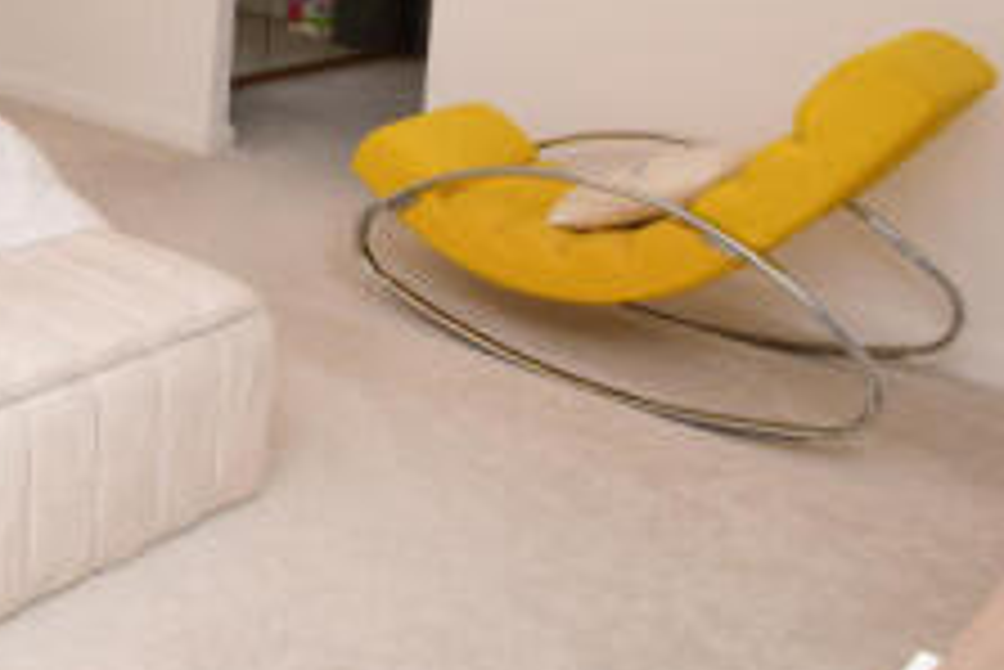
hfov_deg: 35.6
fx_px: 1228
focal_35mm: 44
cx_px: -182
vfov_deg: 28.2
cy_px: -43
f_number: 14
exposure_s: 1/80
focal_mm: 10
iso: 800
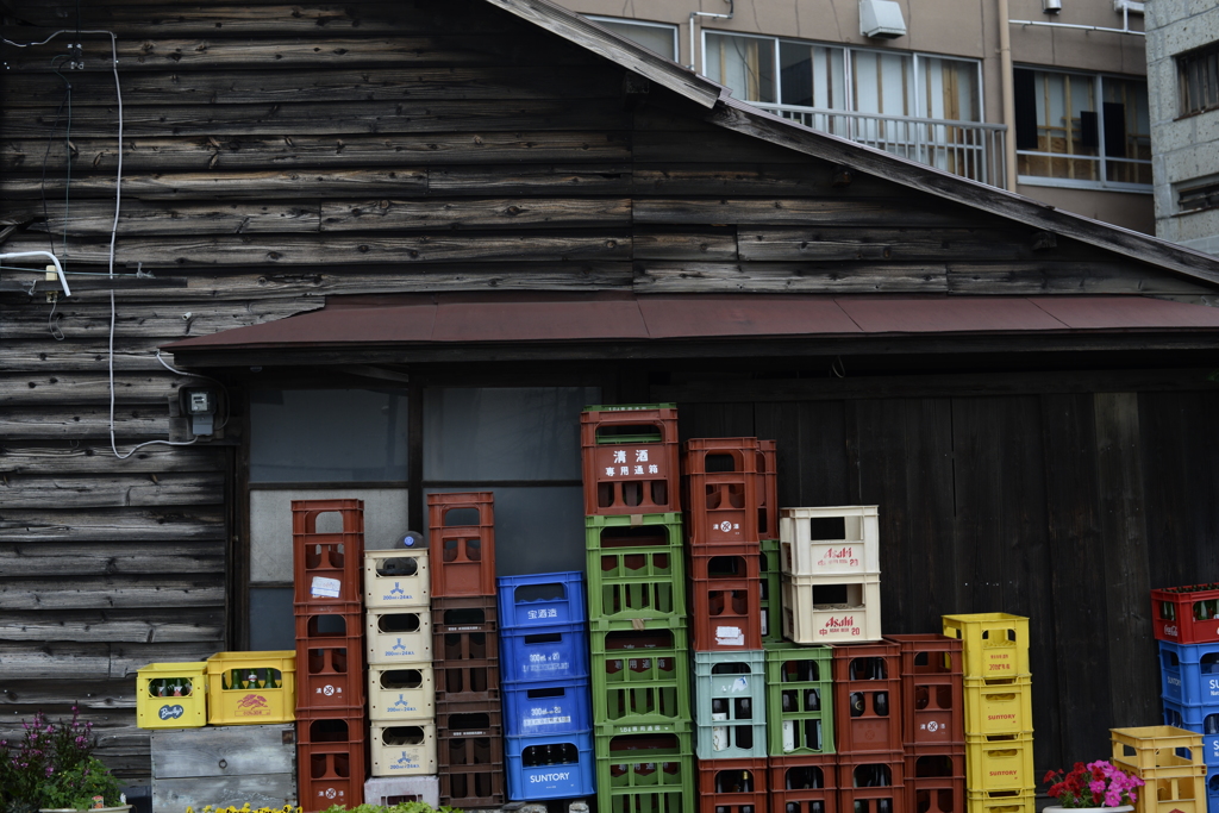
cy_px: 406
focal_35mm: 50
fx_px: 1693
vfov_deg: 27.0
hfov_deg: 39.6
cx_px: 610
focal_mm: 50
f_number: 5.6
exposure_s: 1/250
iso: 400
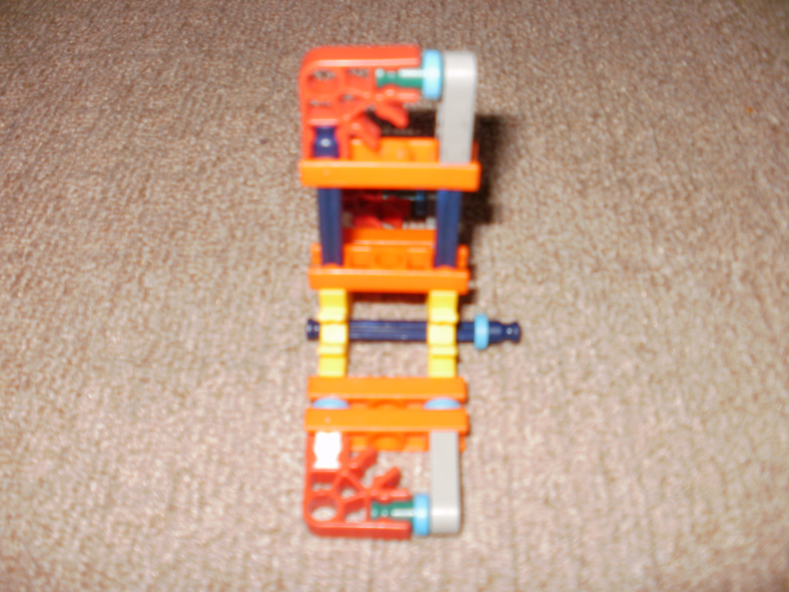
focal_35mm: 36
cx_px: 394
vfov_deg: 39.7
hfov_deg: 51.4
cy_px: 296
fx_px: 821
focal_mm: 6.3
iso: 125
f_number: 3.5
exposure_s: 1/30
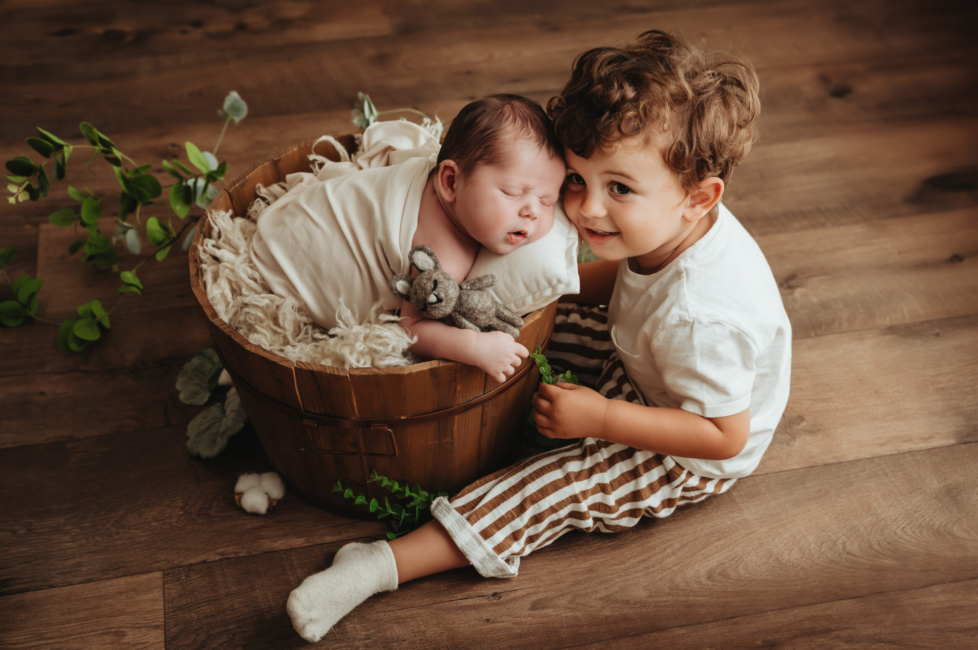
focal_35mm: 46
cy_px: 325
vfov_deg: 29.2
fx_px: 1249
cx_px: 489
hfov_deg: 42.8
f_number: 4
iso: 400
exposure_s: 1/160
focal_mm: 46
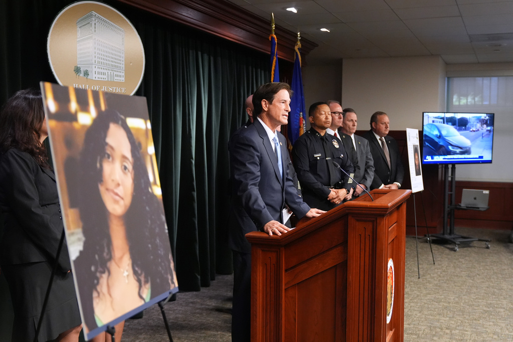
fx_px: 598
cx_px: 256
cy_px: 171
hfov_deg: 46.4
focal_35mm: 42
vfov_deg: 31.9
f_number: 2.8
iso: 4000
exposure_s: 1/250
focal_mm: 42
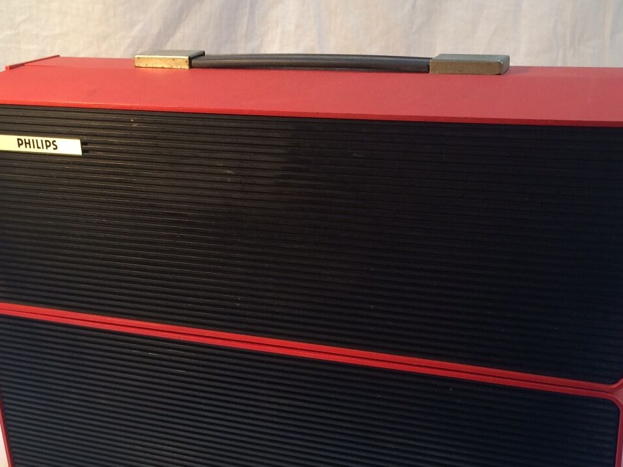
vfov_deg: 29.0
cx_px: 303
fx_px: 900
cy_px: 287
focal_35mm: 50
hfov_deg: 38.2
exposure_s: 1/33
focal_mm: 4.15
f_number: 2.2
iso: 32
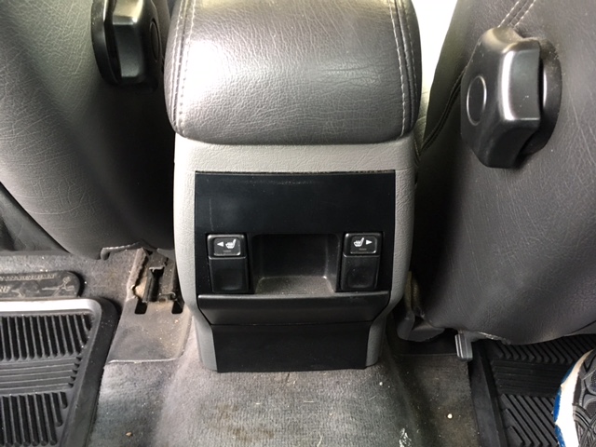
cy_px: 224
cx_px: 298
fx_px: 499
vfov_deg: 48.2
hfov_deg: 61.7
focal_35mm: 29
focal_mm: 4.15
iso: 200
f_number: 2.2
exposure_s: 1/17
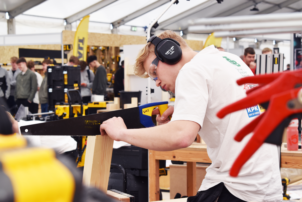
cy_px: 101
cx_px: 151
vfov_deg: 16.6
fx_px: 692
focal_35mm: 82
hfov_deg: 24.6
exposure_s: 1/200
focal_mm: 55
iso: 400
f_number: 7.1
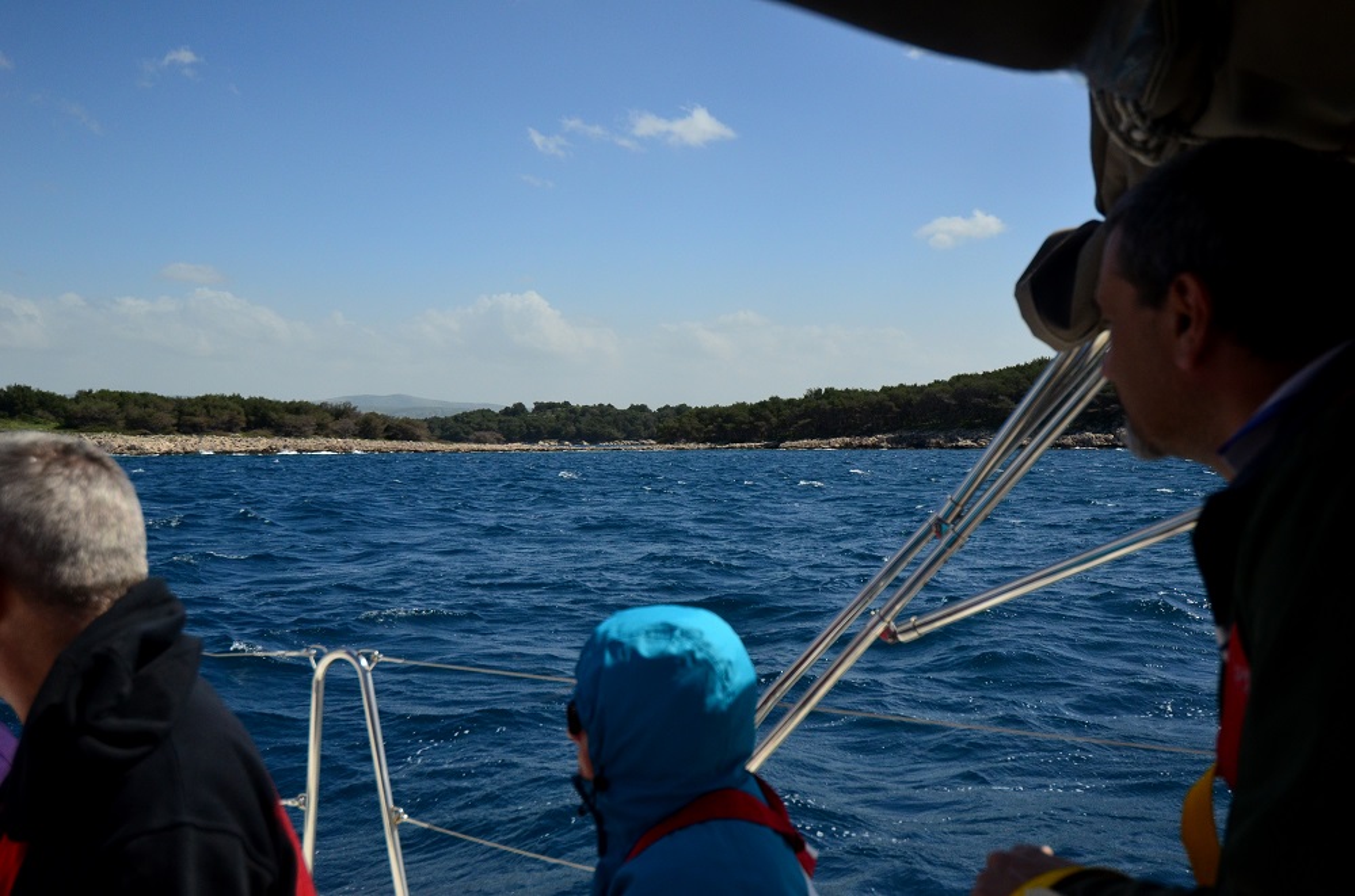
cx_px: 678
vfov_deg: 36.7
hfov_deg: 53.2
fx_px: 1352
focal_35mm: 36
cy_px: 448
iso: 800
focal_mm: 24
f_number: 4.5
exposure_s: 1/8000
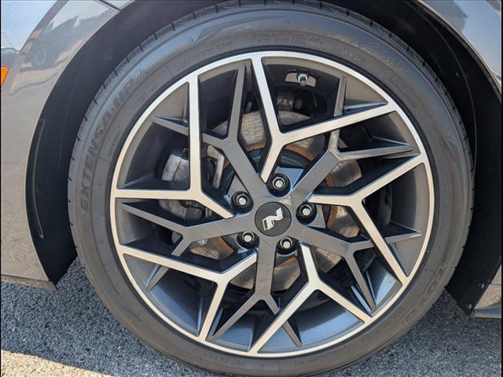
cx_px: 252
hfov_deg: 71.6
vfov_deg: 56.8
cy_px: 188
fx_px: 349
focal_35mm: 24
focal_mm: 6.9
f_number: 1.68
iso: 26
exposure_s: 1/278
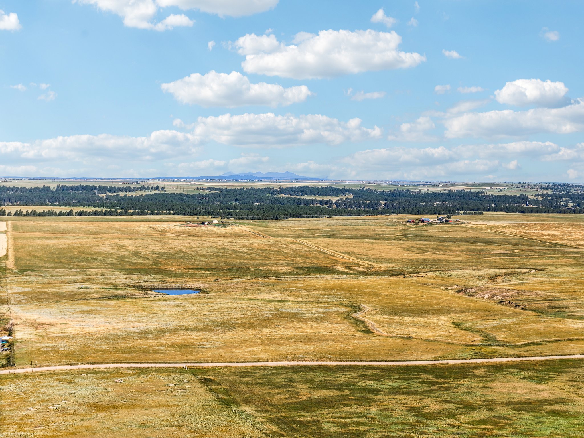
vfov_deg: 21.0
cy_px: 219
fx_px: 1181
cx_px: 292
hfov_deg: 27.8
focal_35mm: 70
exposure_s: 1/1250
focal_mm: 19.35
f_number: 2.8
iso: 100
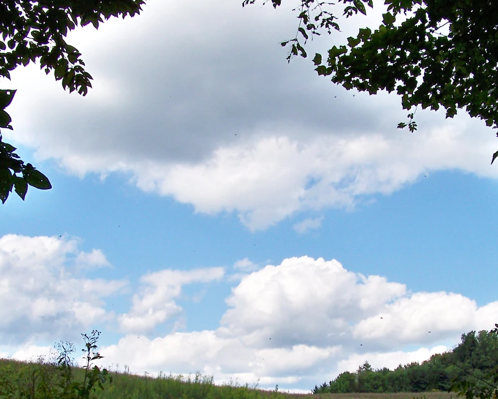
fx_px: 840
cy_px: 325
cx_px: 267
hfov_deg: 33.0
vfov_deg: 26.1
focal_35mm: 57
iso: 160
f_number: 4
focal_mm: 5.85
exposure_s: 1/1000
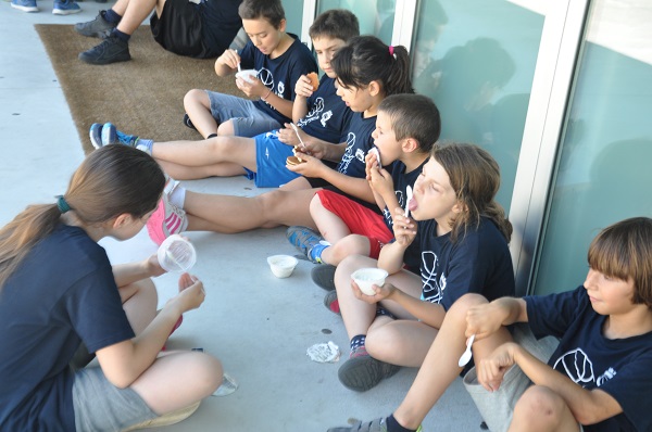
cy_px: 216
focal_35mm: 52
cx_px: 326
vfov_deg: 25.7
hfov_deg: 37.9
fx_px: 949
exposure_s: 1/100
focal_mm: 35
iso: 400
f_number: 5.6
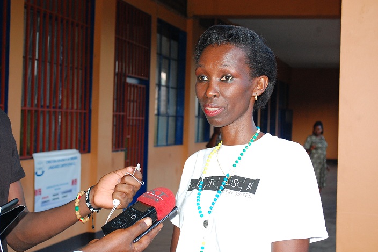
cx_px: 188
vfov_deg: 22.2
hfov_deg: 32.9
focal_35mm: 61
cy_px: 127
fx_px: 640
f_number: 6.3
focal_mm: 40
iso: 800
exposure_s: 1/160
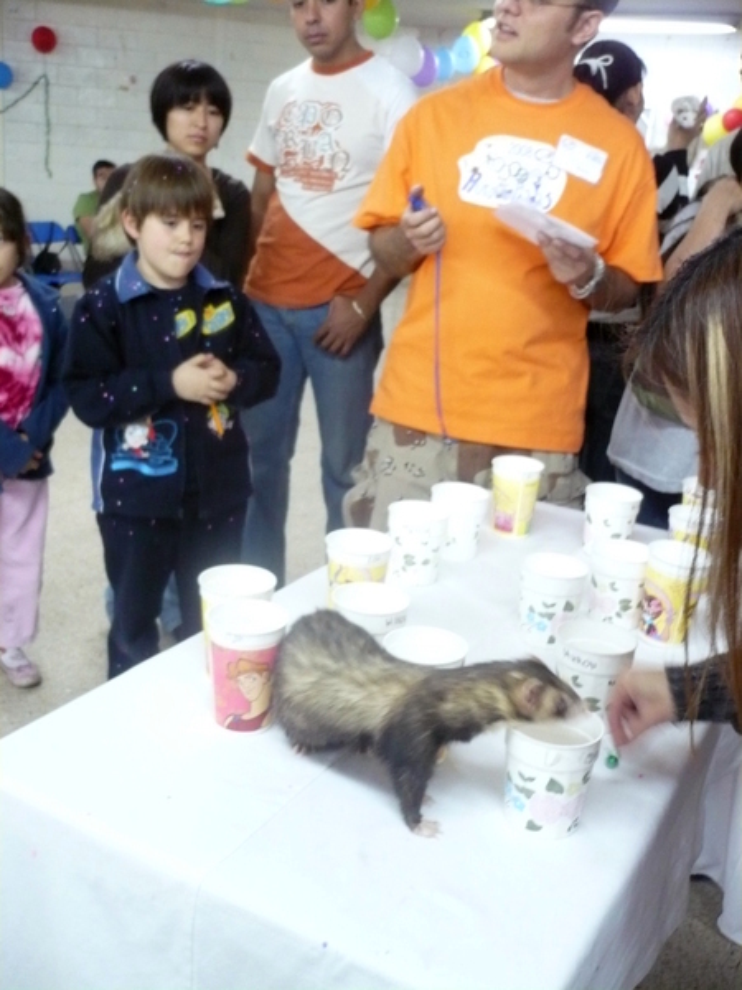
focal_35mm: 35
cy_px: 495
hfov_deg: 40.7
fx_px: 1000
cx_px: 371
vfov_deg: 52.6
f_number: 2.8
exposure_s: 1/13
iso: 400
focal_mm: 5.8
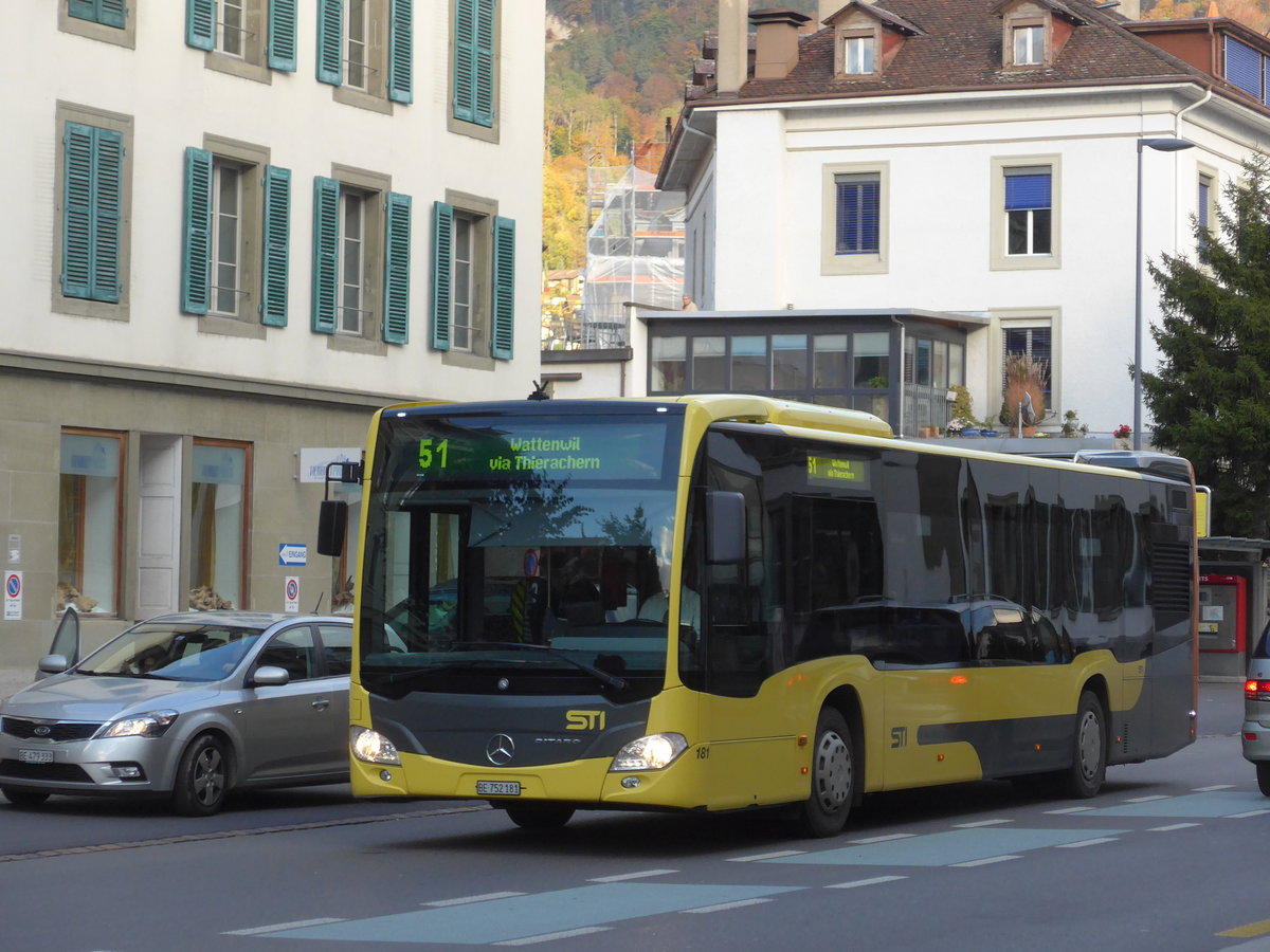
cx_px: 635
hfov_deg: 19.1
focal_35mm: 103
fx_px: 3779
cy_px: 476
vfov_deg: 14.4
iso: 320
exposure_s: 1/320
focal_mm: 20.4
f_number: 4.8
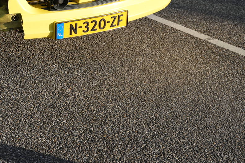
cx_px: -14
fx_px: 568
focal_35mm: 83
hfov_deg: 23.1
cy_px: -26
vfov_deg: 15.8
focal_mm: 34.6
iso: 100
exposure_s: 1/250
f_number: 5.6
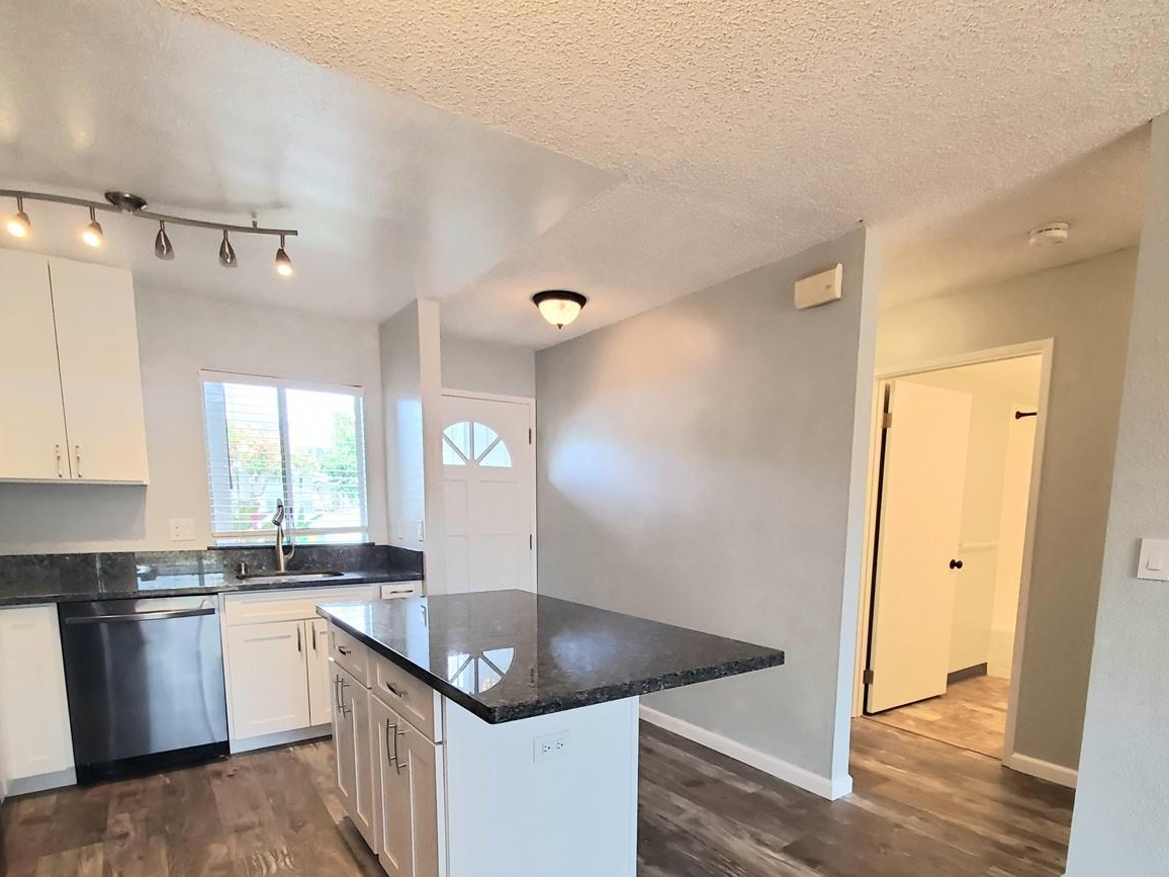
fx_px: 608
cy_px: 592
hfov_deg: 87.7
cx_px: 610
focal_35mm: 18
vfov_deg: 69.4
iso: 125
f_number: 2.2
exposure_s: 1/59
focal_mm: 1.8
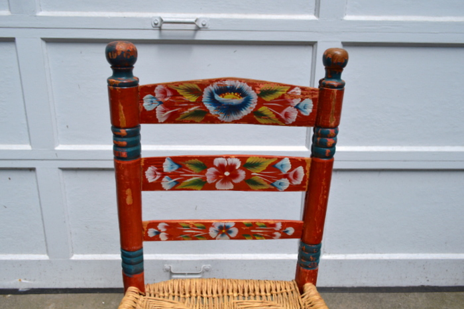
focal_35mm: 27
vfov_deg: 47.9
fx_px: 348
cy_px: 154
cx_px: 232
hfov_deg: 67.4
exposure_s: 1/125
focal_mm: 18
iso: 220
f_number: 5.6
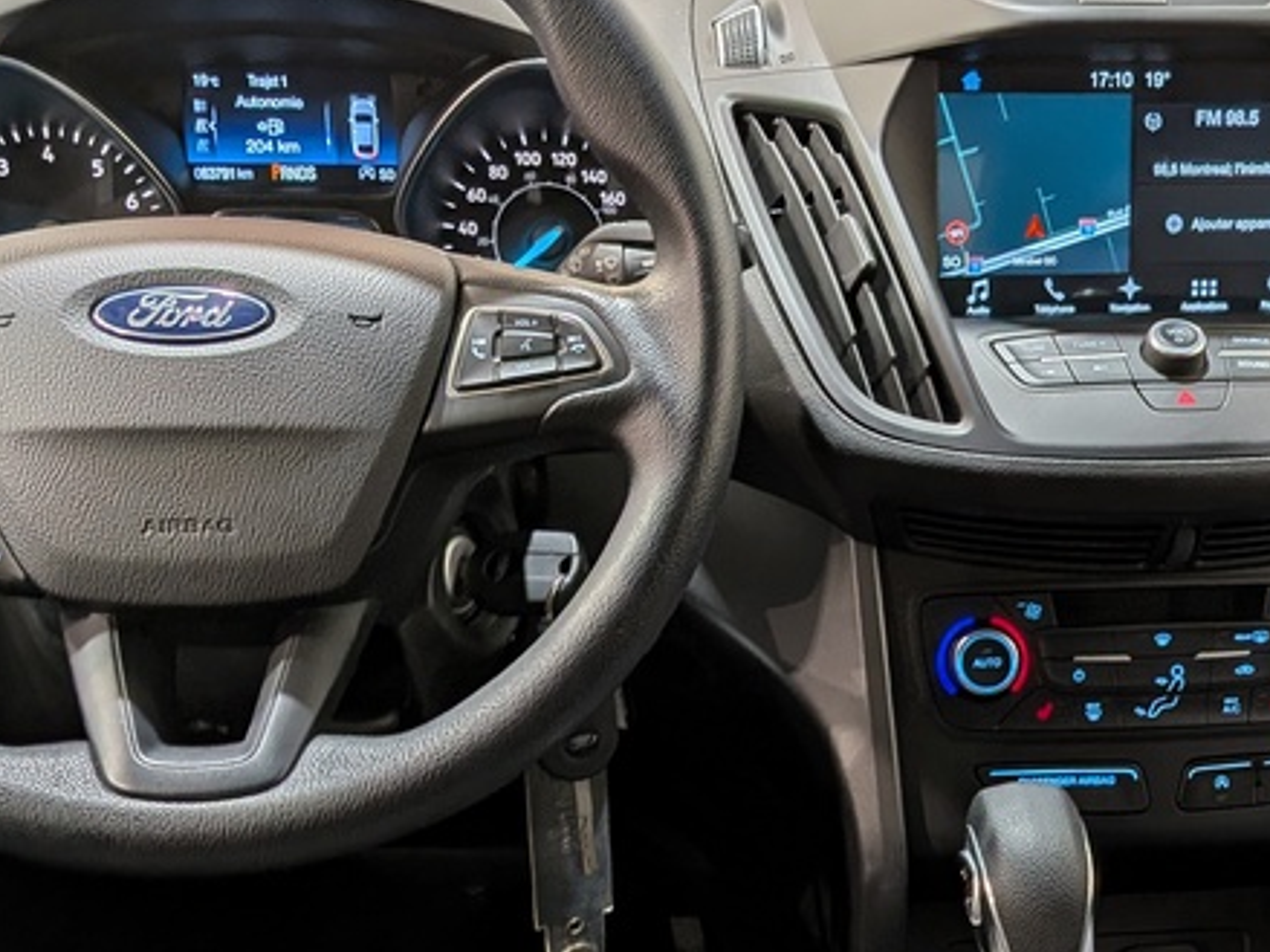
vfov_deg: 25.4
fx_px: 2054
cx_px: 981
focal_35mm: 56
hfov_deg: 33.5
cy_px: 816
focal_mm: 4.53
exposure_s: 1/121
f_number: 1.7
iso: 29
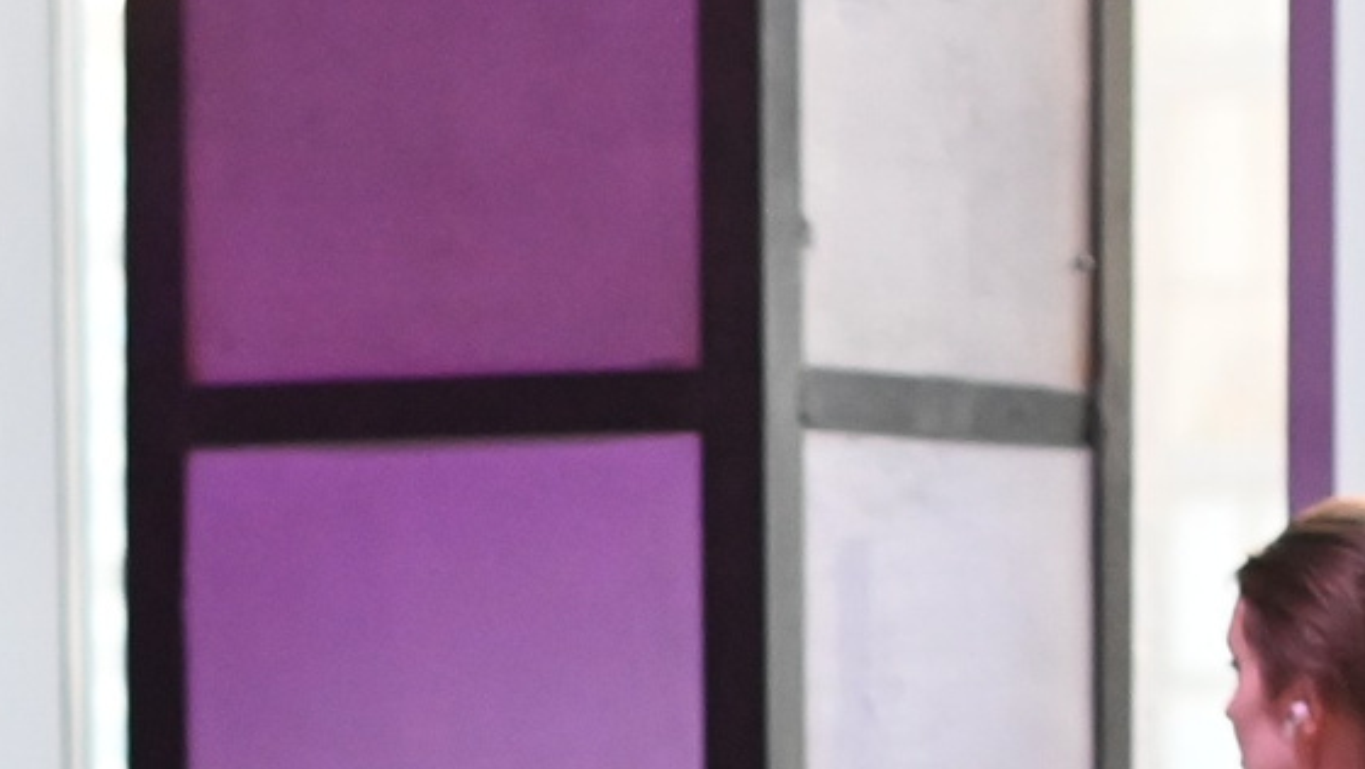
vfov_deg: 4.9
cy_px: 1853
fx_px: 8653
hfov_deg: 9.0
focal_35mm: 239
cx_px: -32
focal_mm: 50
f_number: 2.5
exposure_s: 1/200
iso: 5000
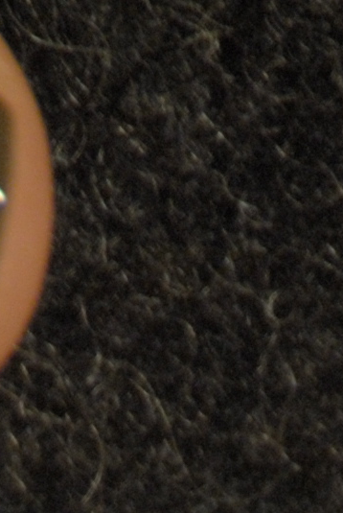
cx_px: -57
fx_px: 30931
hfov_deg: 0.6
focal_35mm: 2170
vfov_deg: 0.9
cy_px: 1672
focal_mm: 200
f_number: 5.6
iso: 400
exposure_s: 1/80
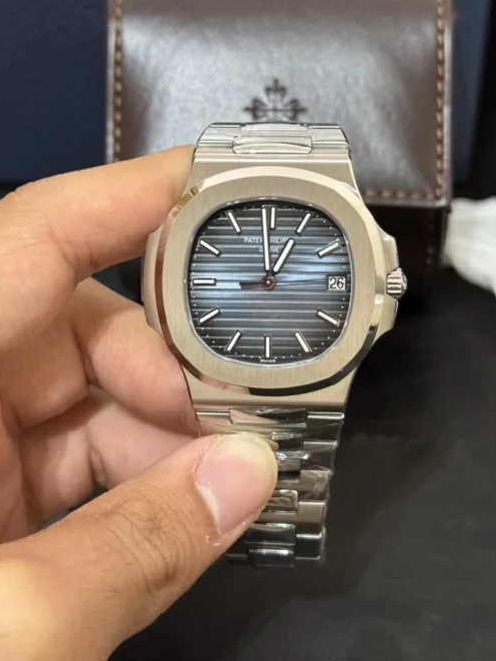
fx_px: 1107
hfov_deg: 25.2
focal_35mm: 58
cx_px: 253
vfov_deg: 33.2
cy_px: 298
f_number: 1.78
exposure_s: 1/40
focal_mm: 6.76
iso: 500
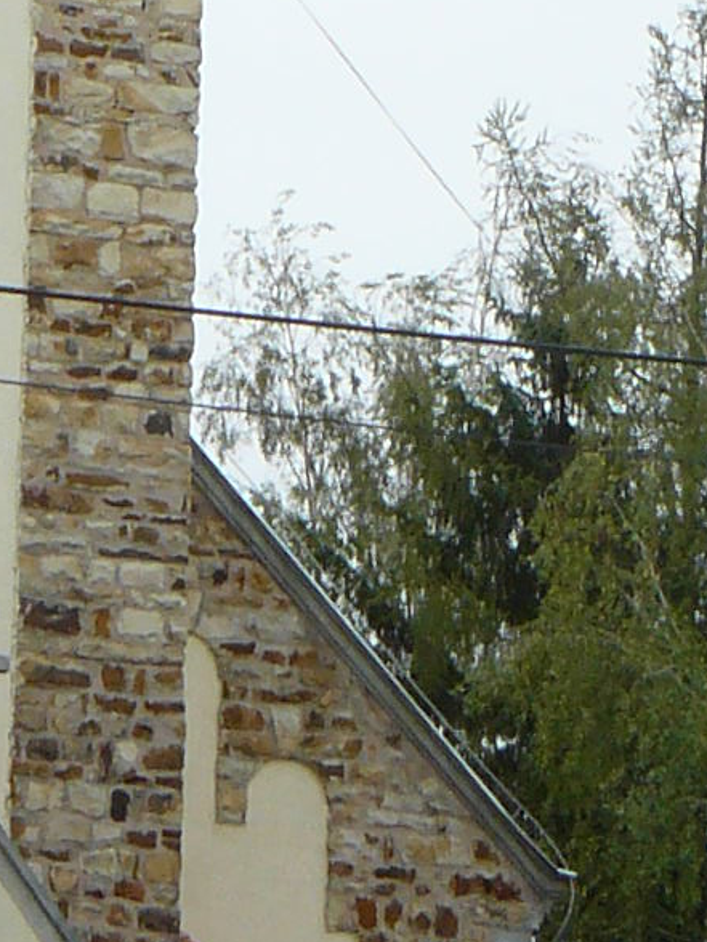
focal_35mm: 188
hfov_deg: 7.8
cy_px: 131
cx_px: -107
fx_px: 5120
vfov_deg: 10.5
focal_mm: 6
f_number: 5.6
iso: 100
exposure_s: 1/250
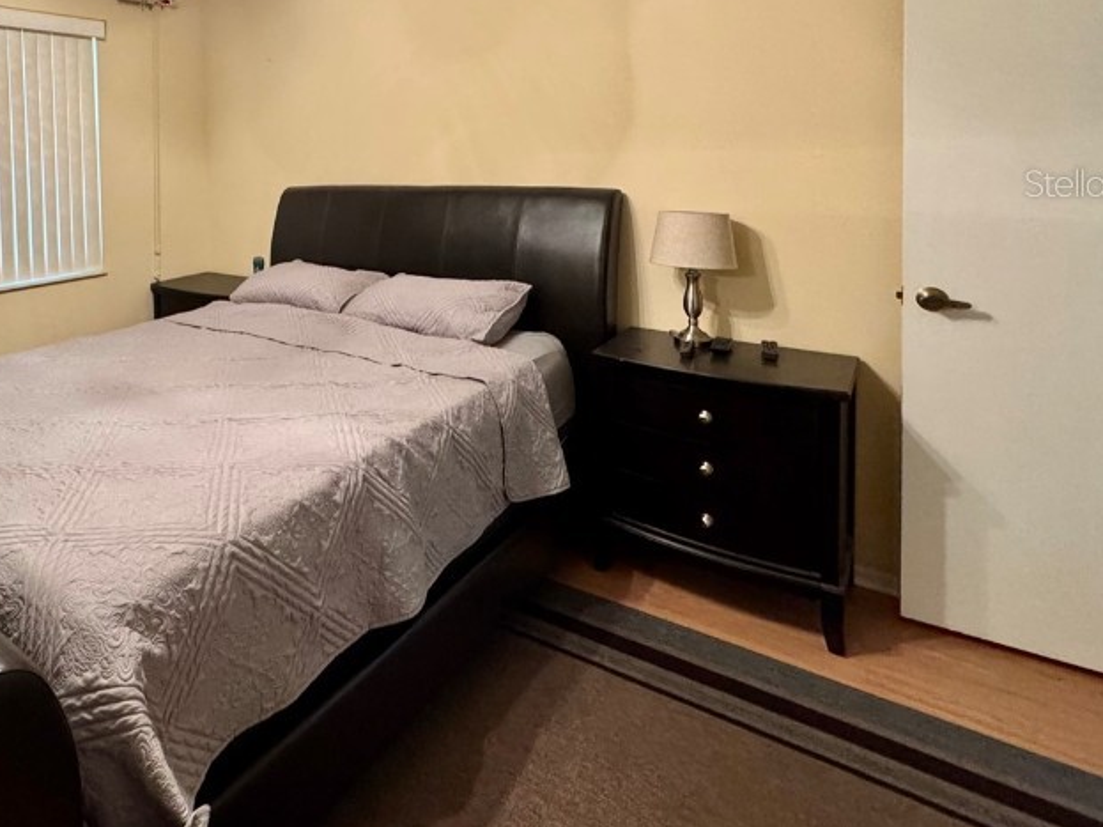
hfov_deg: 69.4
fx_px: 733
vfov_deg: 55.3
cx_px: 285
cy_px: 182
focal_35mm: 23
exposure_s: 1/60
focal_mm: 2.22
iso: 400
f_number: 2.2
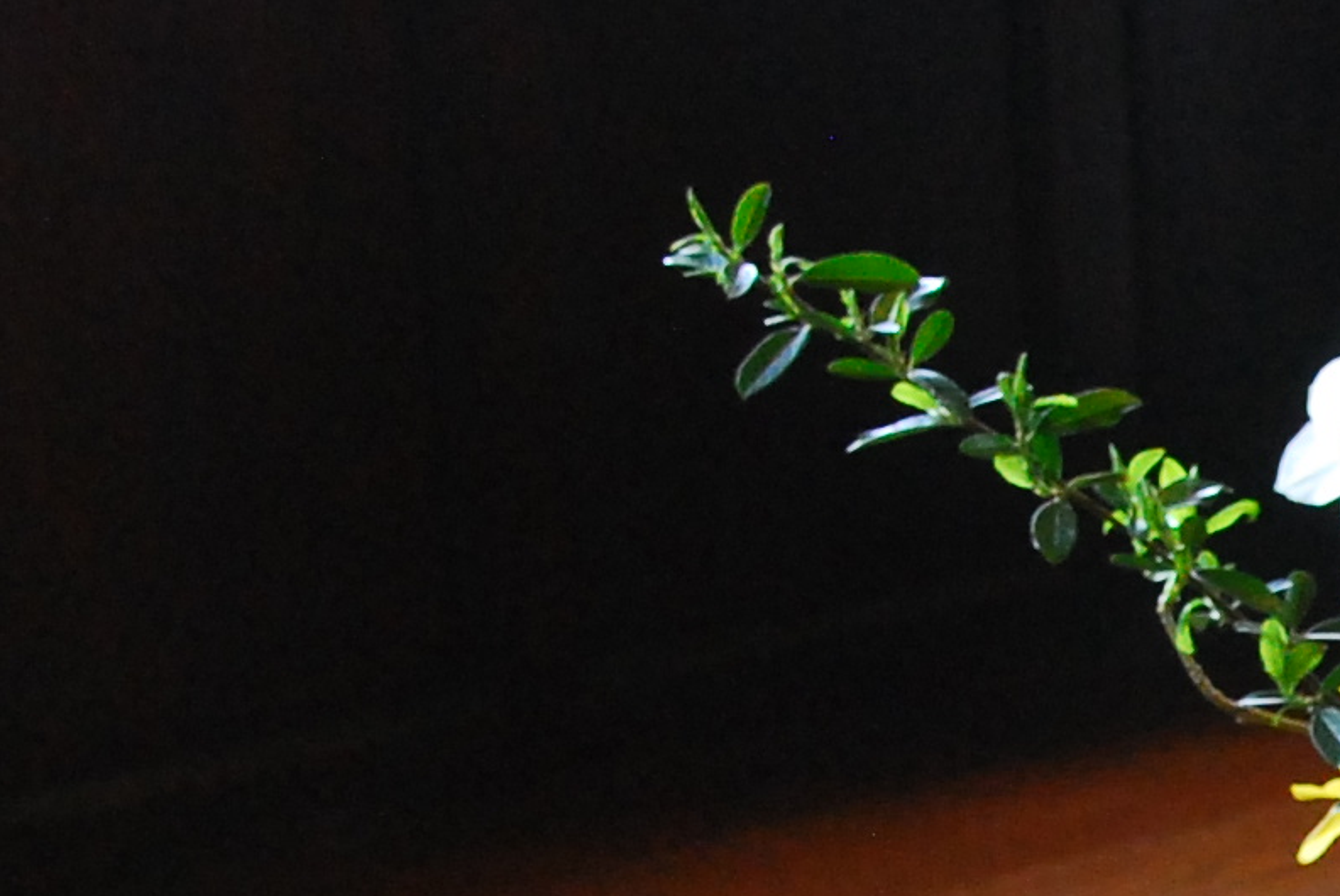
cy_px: 839
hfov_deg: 11.4
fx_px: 6558
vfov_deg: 7.8
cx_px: 1743
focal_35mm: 176
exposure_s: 1/60
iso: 800
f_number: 4
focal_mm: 24
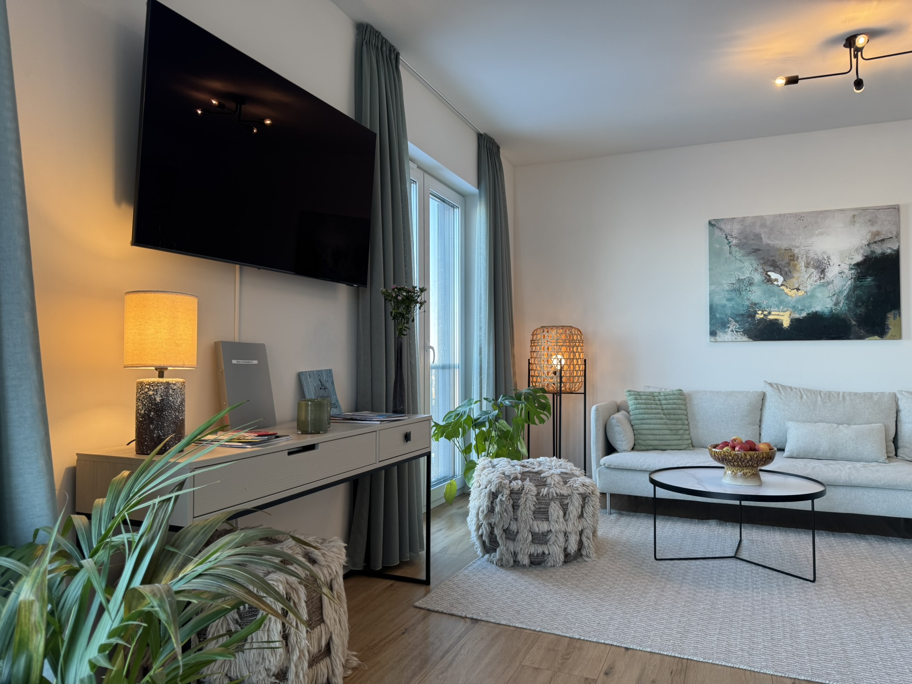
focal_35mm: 24
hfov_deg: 71.6
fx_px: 632
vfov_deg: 56.8
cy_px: 342
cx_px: 456
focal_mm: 6.76
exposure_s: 1/100
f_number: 1.78
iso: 80
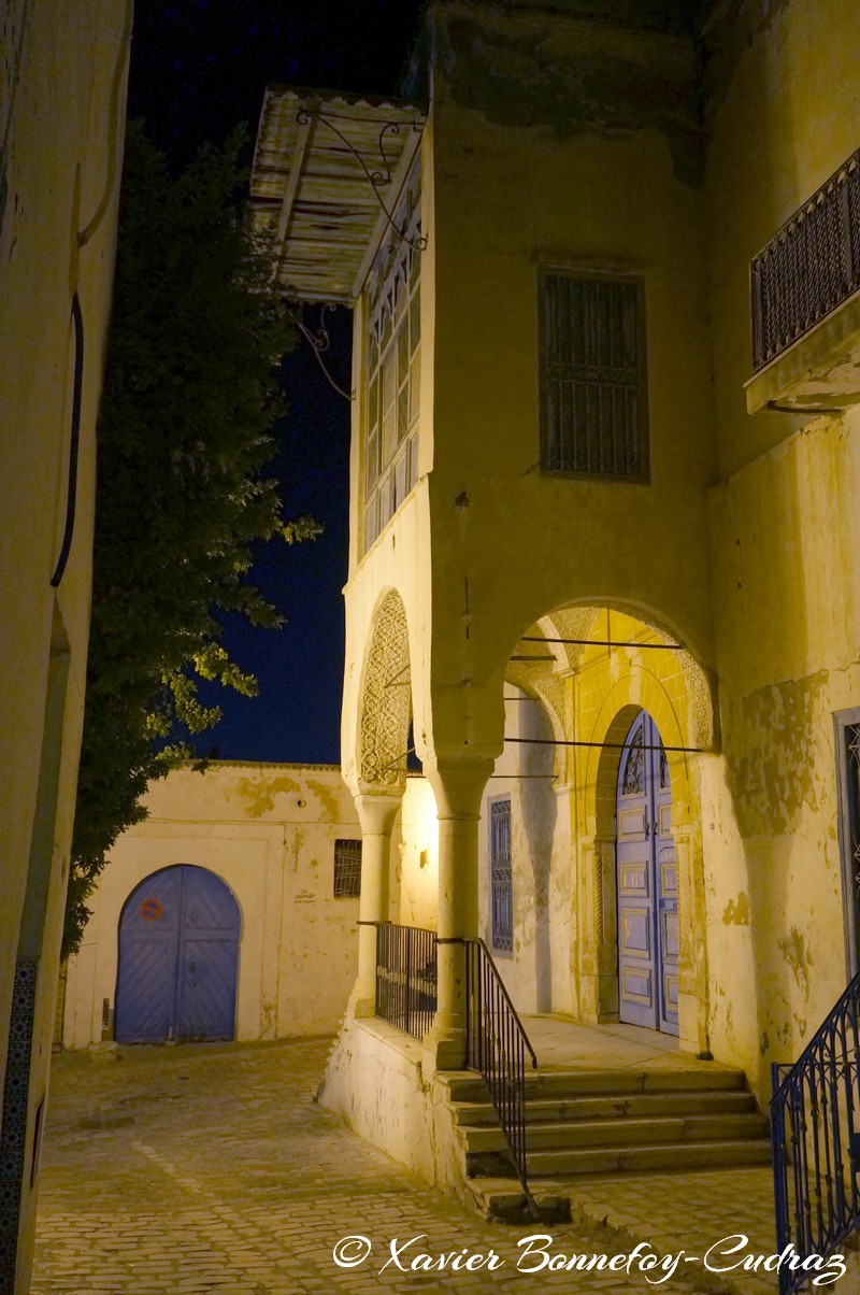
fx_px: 1239
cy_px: 648
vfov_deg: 55.2
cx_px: 430
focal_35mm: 34
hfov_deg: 38.3
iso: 1600
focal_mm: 23
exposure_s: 1/25
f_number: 4.5
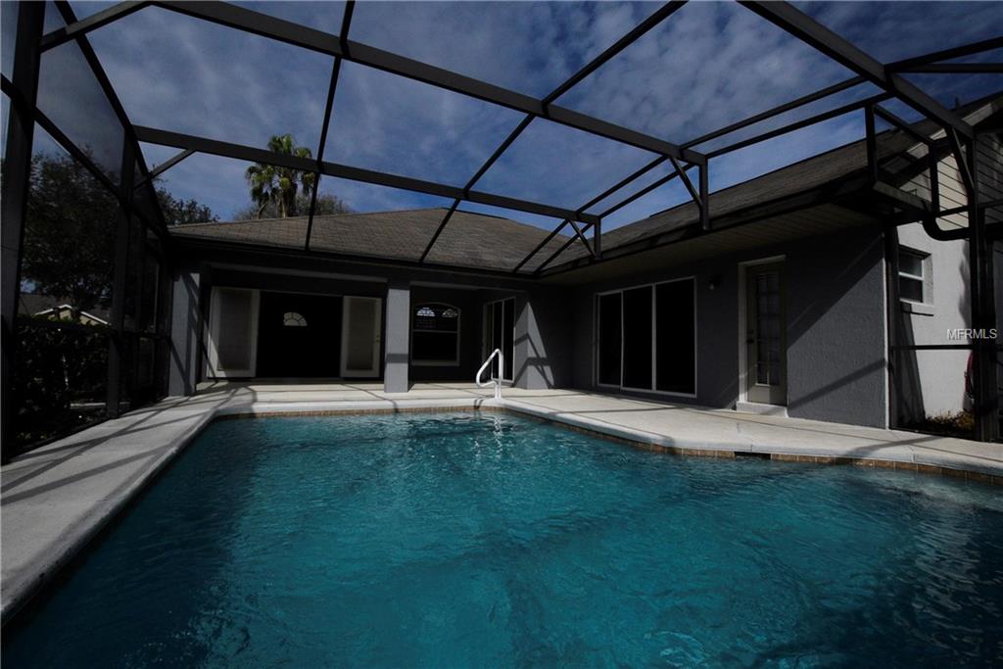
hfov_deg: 100.4
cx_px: 502
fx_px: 418
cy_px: 334
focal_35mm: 15
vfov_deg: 77.3
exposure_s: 1/1000
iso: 1600
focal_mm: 10
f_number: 16
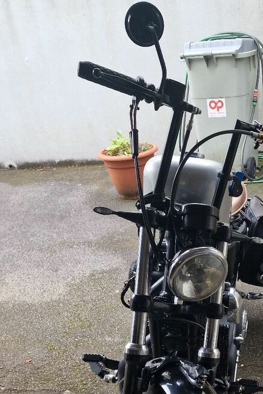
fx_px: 515
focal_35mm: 47
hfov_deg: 27.9
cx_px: 222
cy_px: 349
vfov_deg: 39.2
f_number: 1.8
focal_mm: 6.4
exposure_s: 1/272
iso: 50
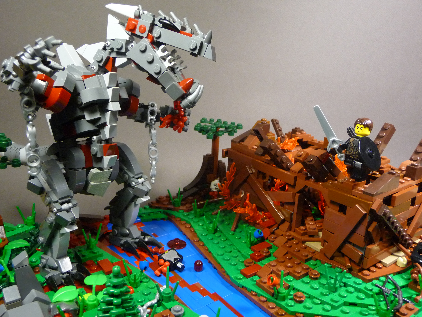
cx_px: 211
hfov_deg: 56.8
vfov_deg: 44.2
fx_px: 390
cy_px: 158
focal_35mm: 32
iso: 400
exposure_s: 1/30
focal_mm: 5.3
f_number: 3.5
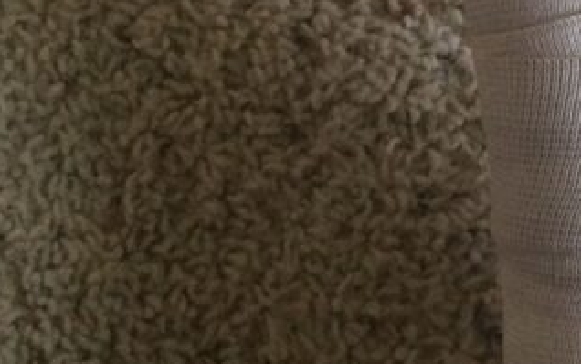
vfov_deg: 13.0
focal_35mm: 99
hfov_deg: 20.4
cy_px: -48
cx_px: 565
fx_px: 1568
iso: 160
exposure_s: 1/30
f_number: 2.2
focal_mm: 4.15
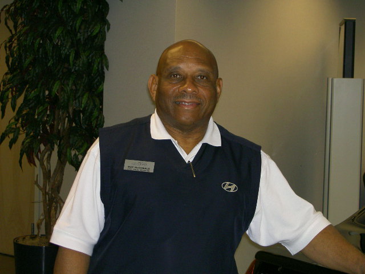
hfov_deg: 23.3
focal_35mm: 84
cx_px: 182
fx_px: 886
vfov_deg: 17.6
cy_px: 137
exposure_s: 1/80
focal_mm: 17.4
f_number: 4.1
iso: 100
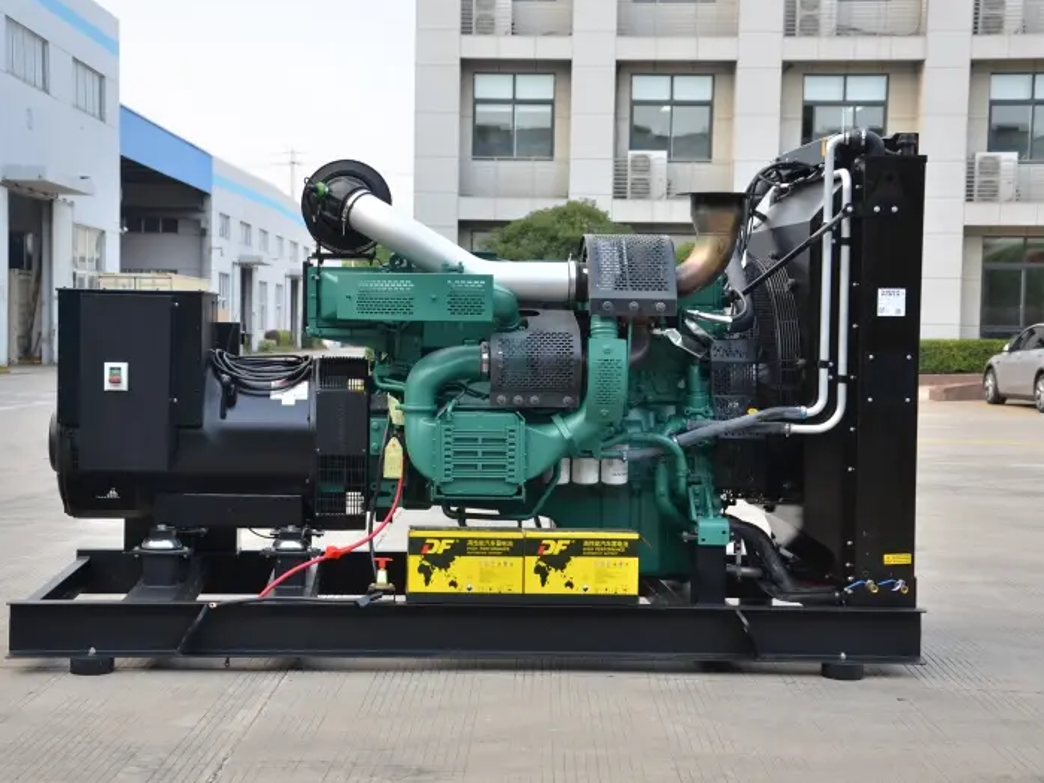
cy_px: 389
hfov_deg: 33.5
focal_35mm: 58
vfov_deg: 25.4
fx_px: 1736
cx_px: 479
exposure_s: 1/100
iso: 200
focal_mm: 35
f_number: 5
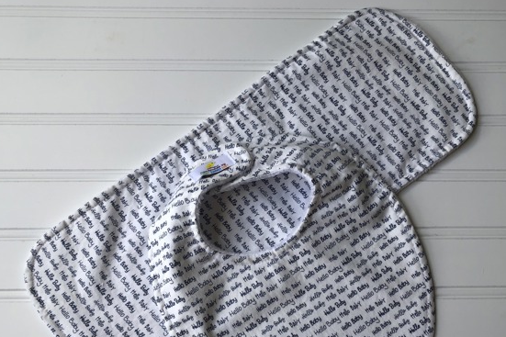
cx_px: 265
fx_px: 520
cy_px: 228
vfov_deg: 35.5
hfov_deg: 51.9
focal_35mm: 37
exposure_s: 1/158
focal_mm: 3.99
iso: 20
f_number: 1.8
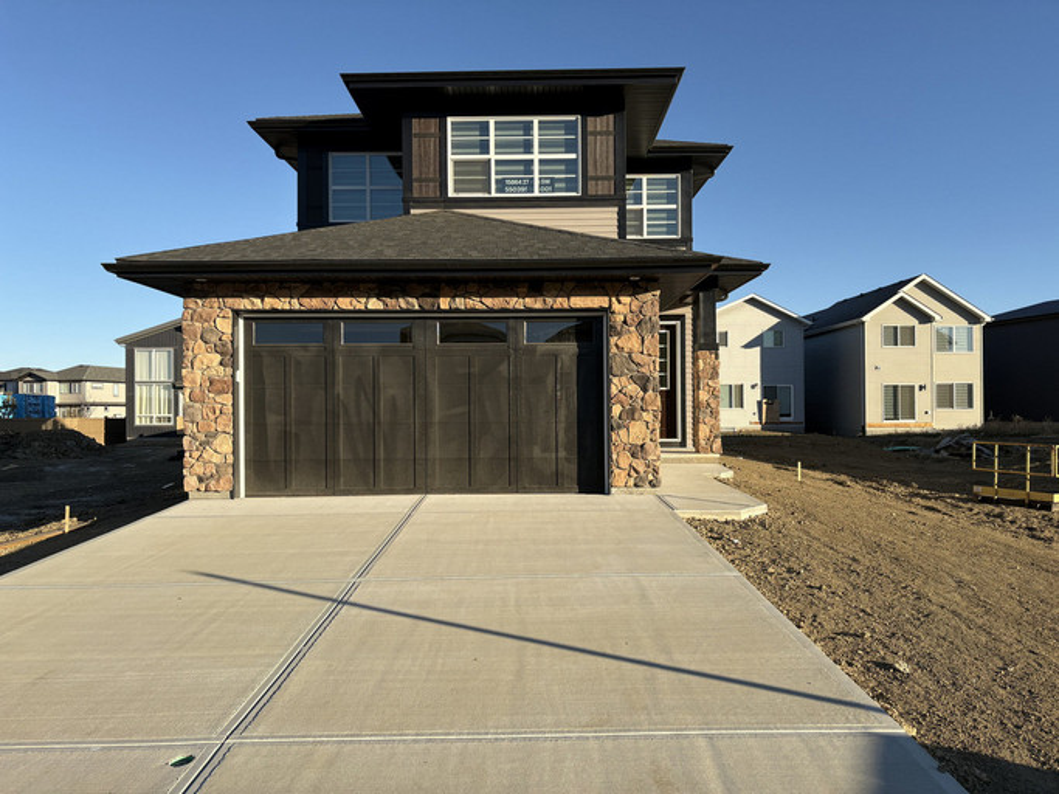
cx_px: 530
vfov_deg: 53.0
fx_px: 795
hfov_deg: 67.3
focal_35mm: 26
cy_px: 397
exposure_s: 1/1901
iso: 50
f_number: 1.6
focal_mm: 5.96
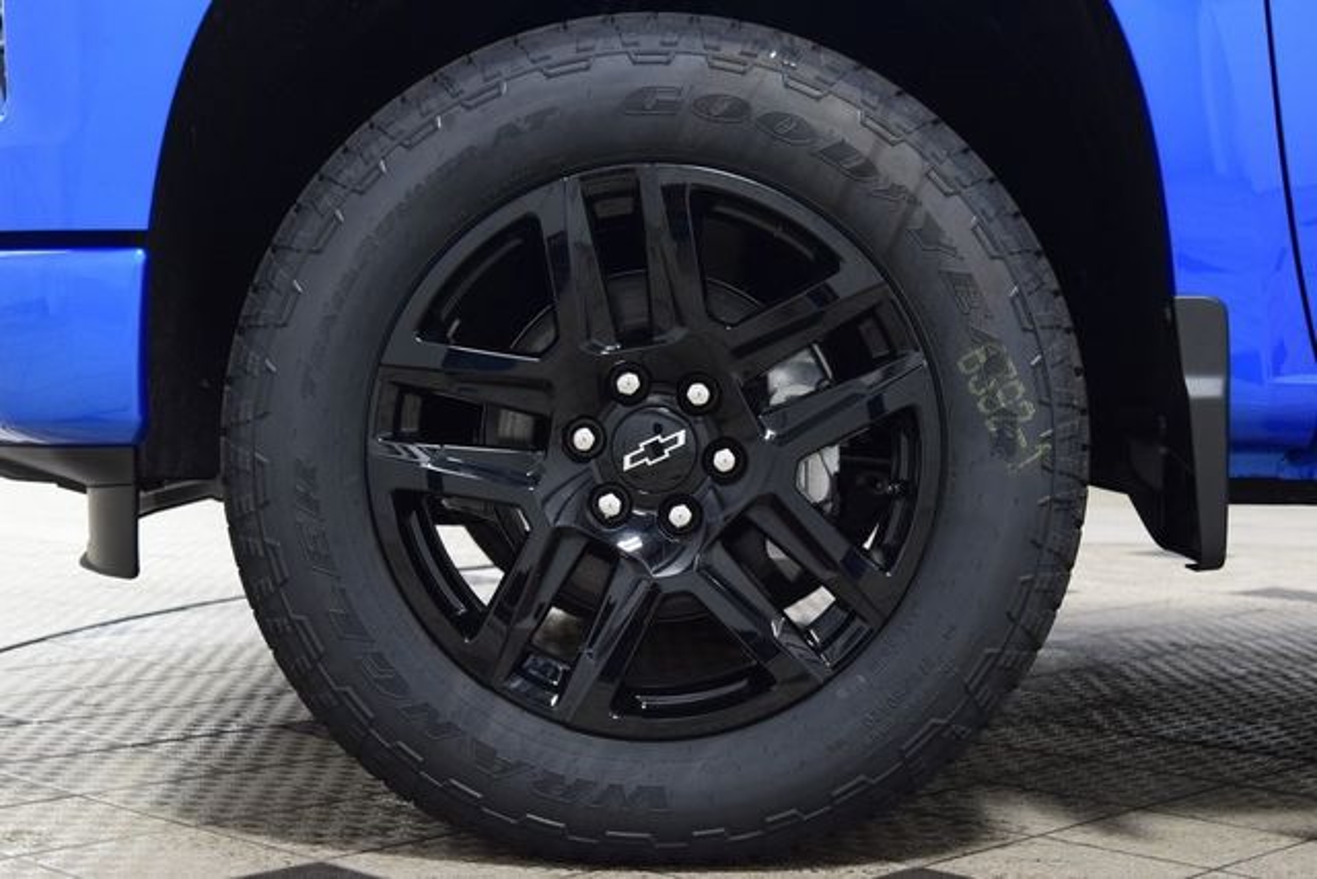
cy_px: 440
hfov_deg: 31.9
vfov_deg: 21.6
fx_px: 2305
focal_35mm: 63
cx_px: 658
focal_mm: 42
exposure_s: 1/15
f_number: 6.3
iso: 1250
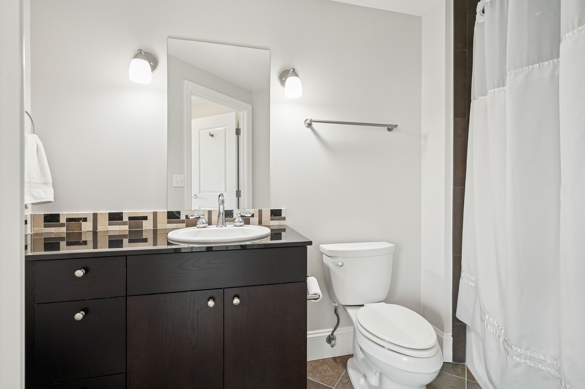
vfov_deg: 68.8
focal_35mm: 18
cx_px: 292
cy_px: 194
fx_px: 284
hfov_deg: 91.7
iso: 400
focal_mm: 17.5
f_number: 9
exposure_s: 1/8
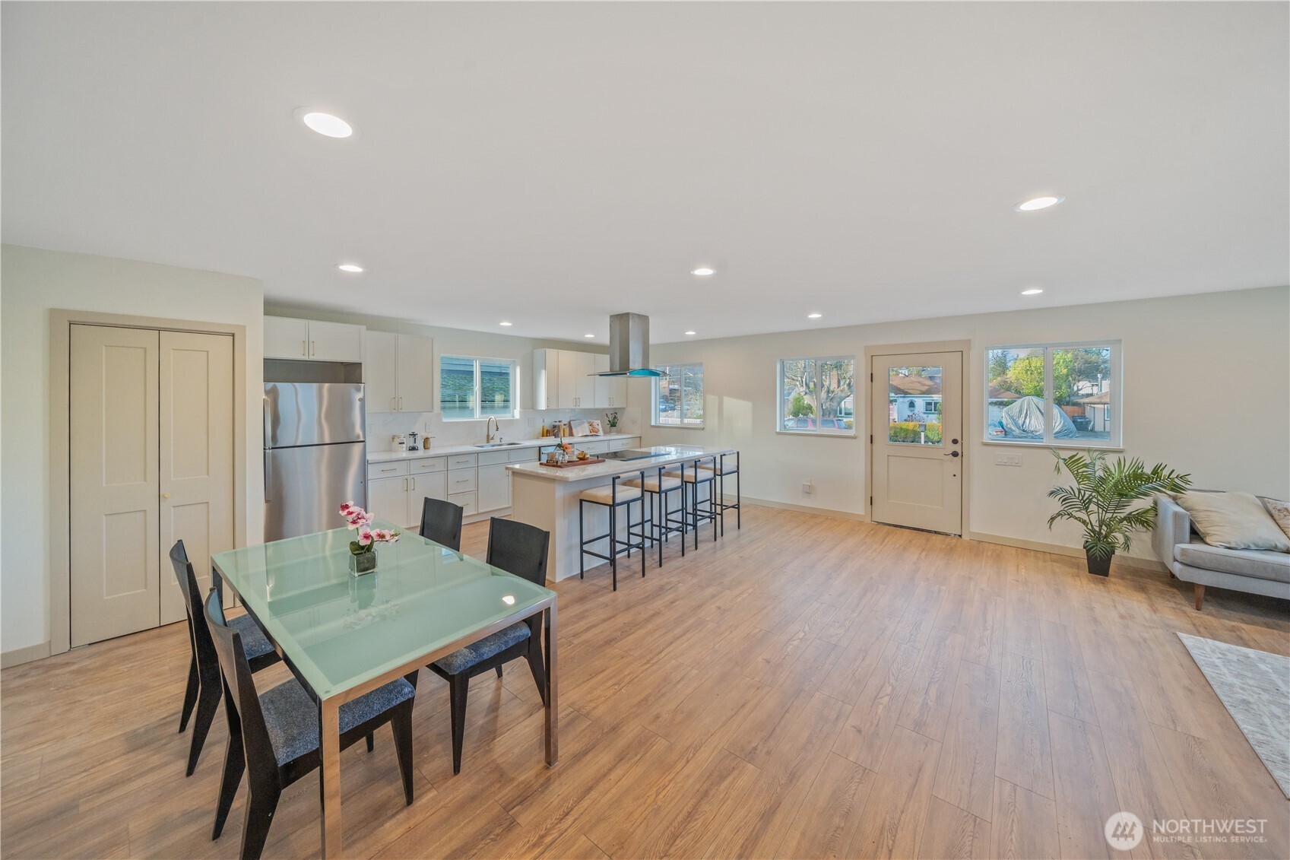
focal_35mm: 12
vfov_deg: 90.0
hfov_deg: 112.6
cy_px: 430
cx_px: 645
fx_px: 430
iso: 1000
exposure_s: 1/30
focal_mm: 12
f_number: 8
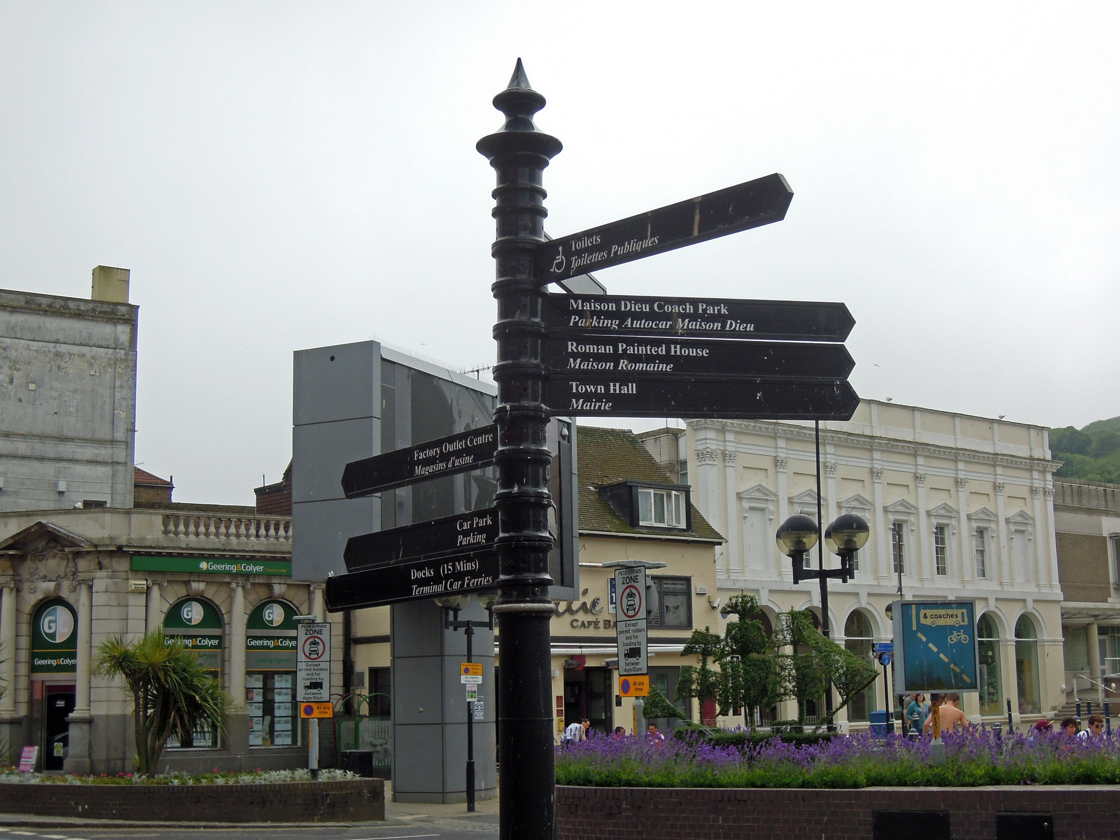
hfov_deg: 38.2
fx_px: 1618
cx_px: 560
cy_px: 420
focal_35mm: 50
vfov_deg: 29.1
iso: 160
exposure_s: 1/1000
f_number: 3.7
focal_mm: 9
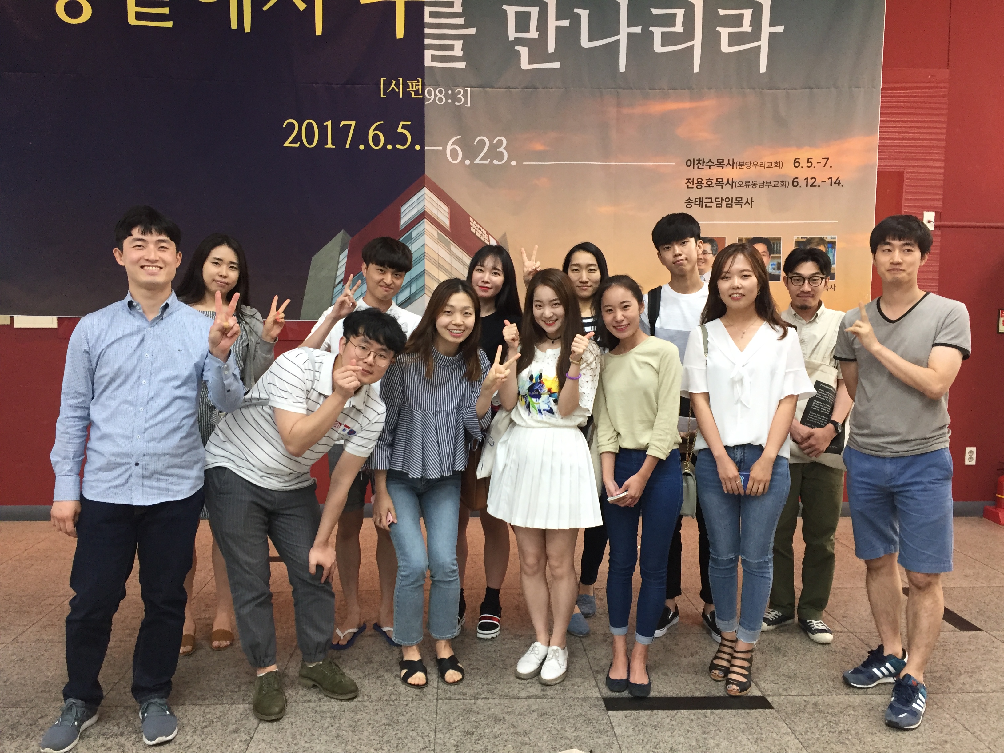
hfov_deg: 61.7
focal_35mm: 29
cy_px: 376
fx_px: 841
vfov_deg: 48.2
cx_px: 502
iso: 50
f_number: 2.2
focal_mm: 4.15
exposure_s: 1/30
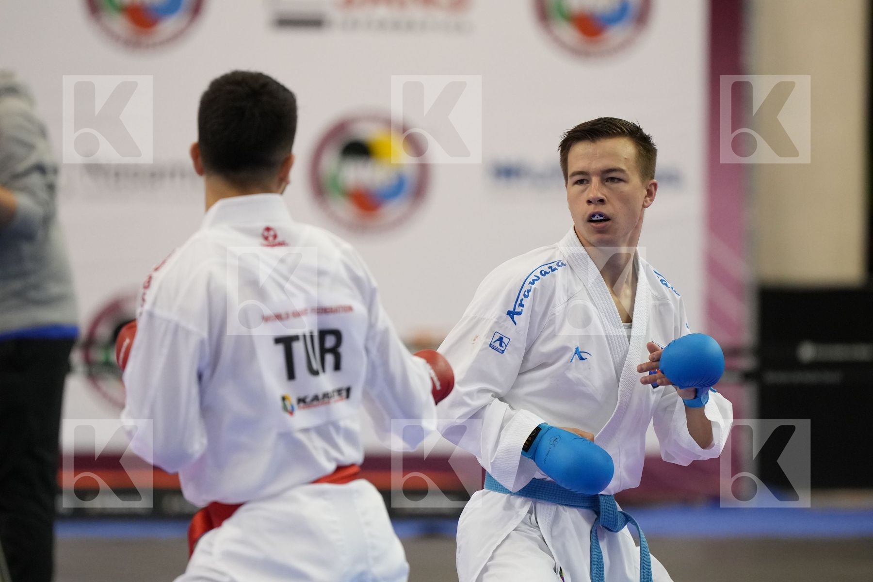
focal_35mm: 300
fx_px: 7274
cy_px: 291
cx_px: 436
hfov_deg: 6.9
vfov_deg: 4.6
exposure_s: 1/1000
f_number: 2.8
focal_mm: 200
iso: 2500
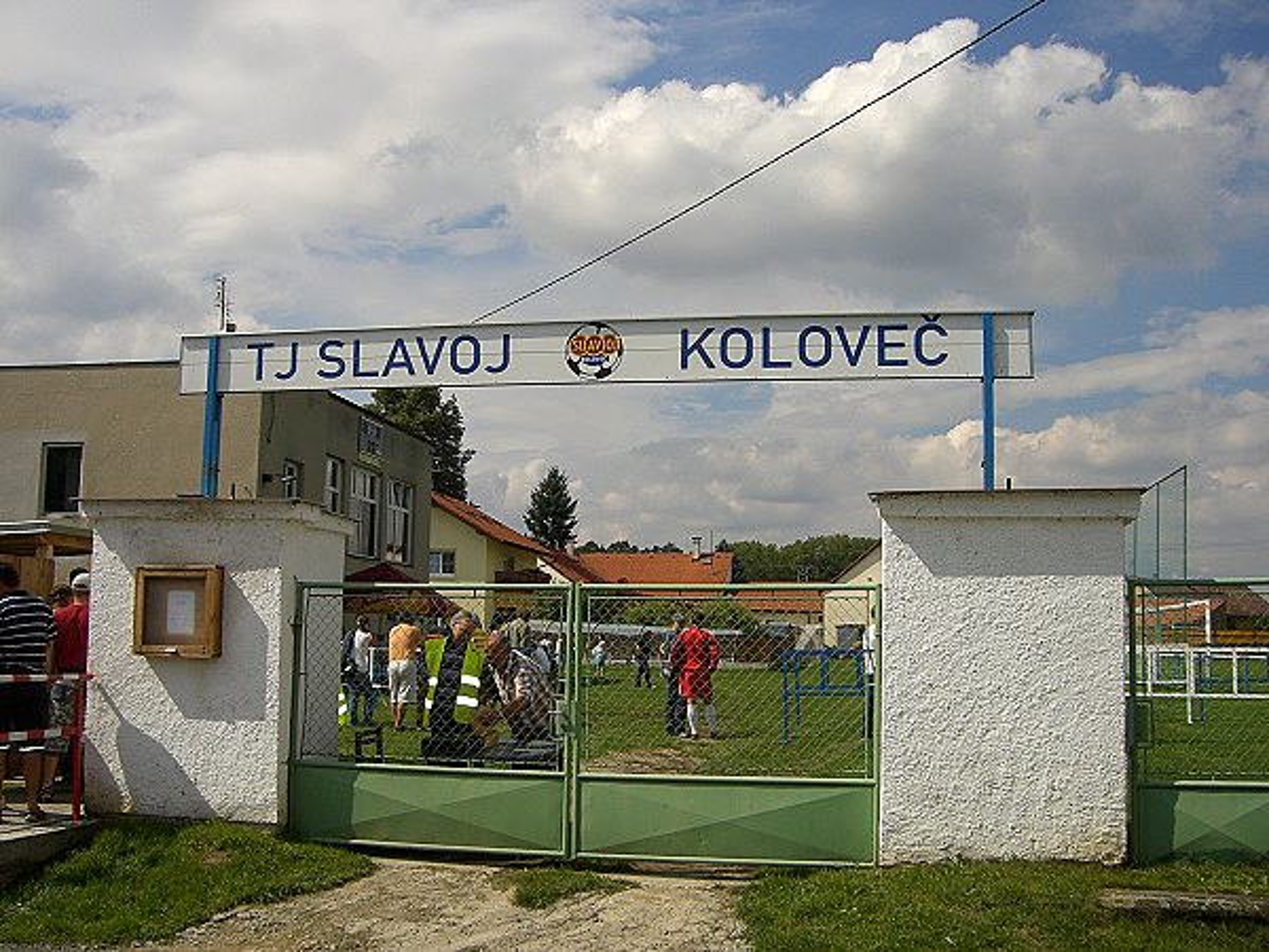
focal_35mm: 38
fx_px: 1393
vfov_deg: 37.7
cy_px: 476
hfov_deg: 49.0
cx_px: 634
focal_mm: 6.2
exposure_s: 1/1600
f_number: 4.3
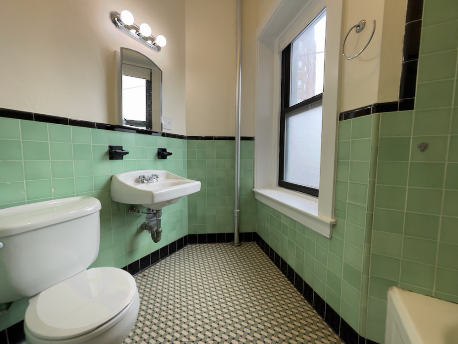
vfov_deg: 89.9
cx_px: 229
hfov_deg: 106.2
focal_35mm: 13
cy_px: 172
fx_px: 172
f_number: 2.4
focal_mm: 1.54
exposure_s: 1/120
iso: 100
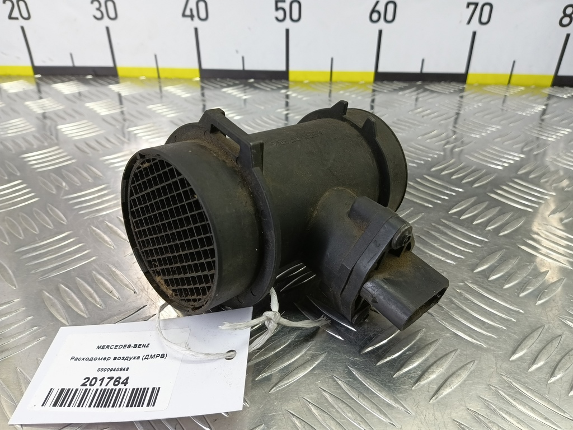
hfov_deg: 73.9
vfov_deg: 58.9
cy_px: 215
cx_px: 286
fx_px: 381
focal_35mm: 23
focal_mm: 4.11
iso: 150
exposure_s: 1/50
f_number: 1.6
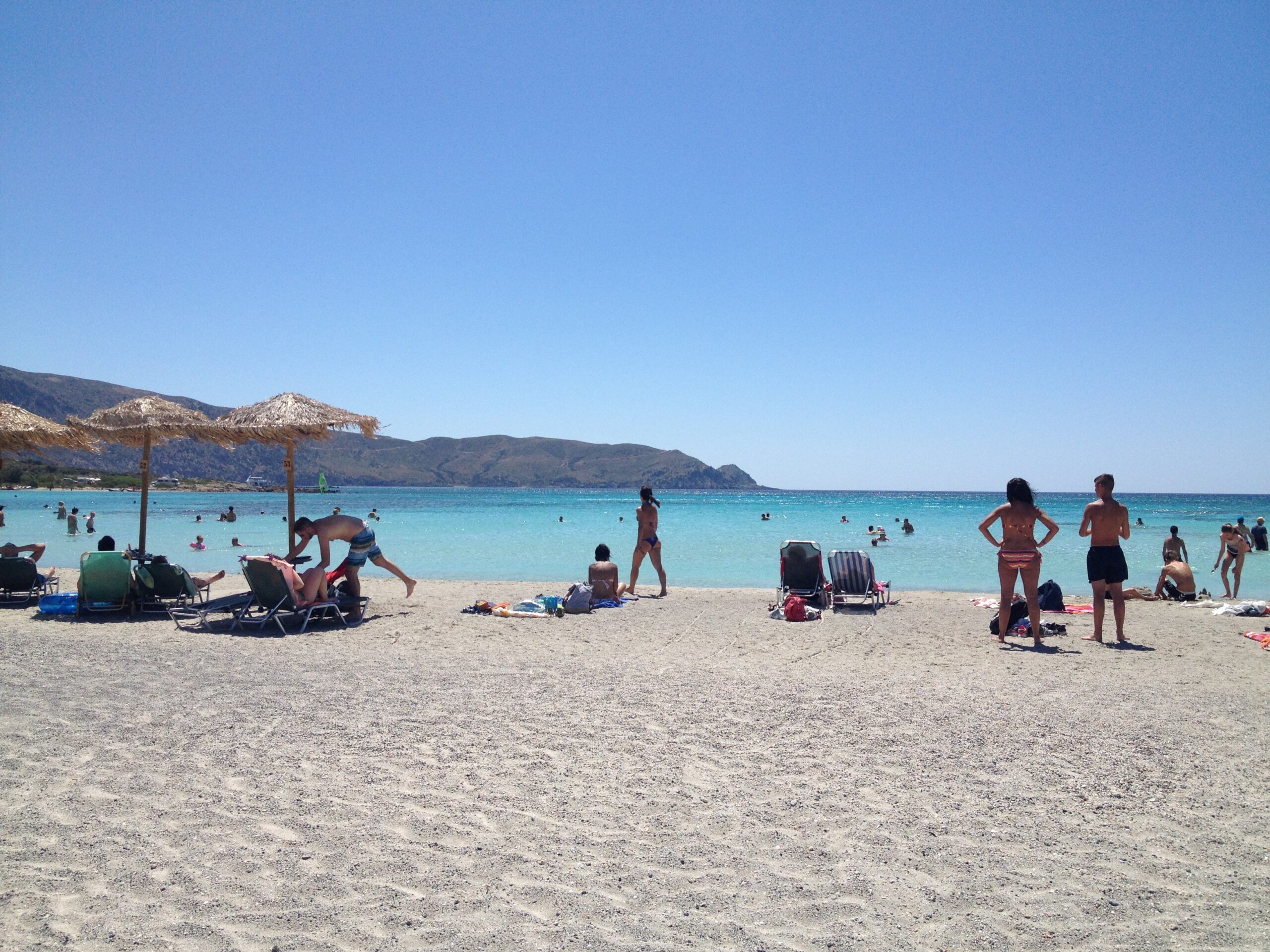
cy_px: 476
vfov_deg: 40.7
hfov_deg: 52.6
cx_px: 635
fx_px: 1284
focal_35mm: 35
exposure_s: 1/3067
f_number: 2.4
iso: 50
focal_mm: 4.28
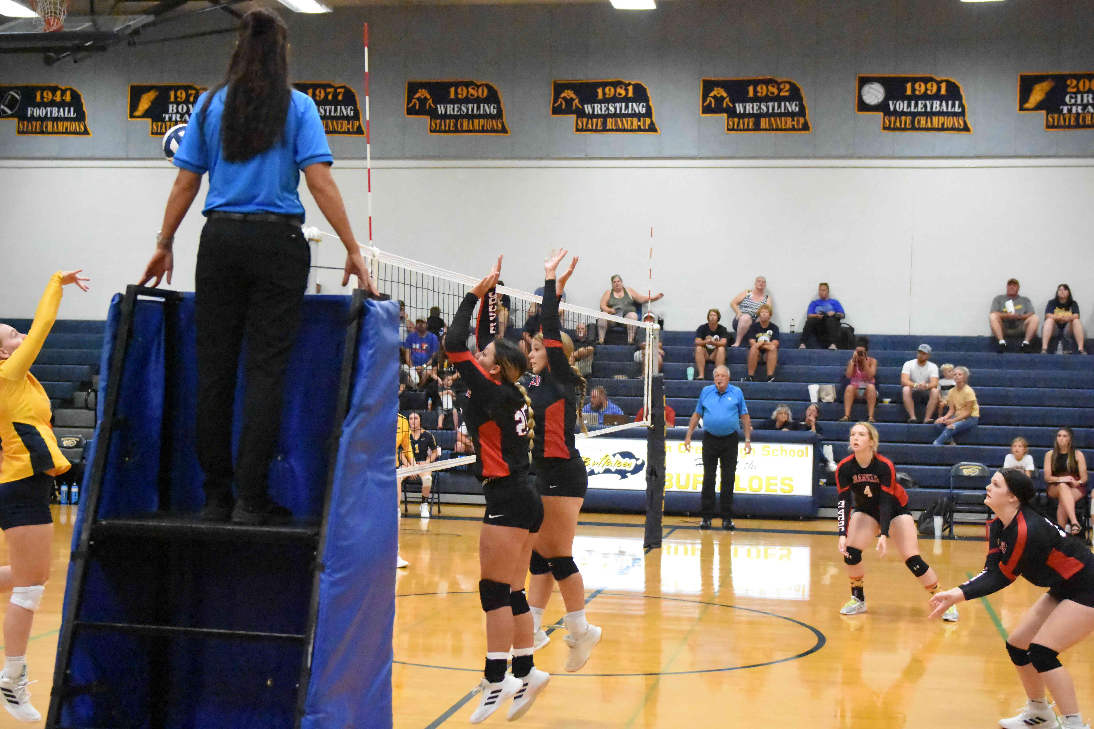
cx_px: 547
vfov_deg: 25.8
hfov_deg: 37.9
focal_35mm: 52
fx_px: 1595
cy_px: 364
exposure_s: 1/3200
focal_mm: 35
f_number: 2.8
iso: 25600
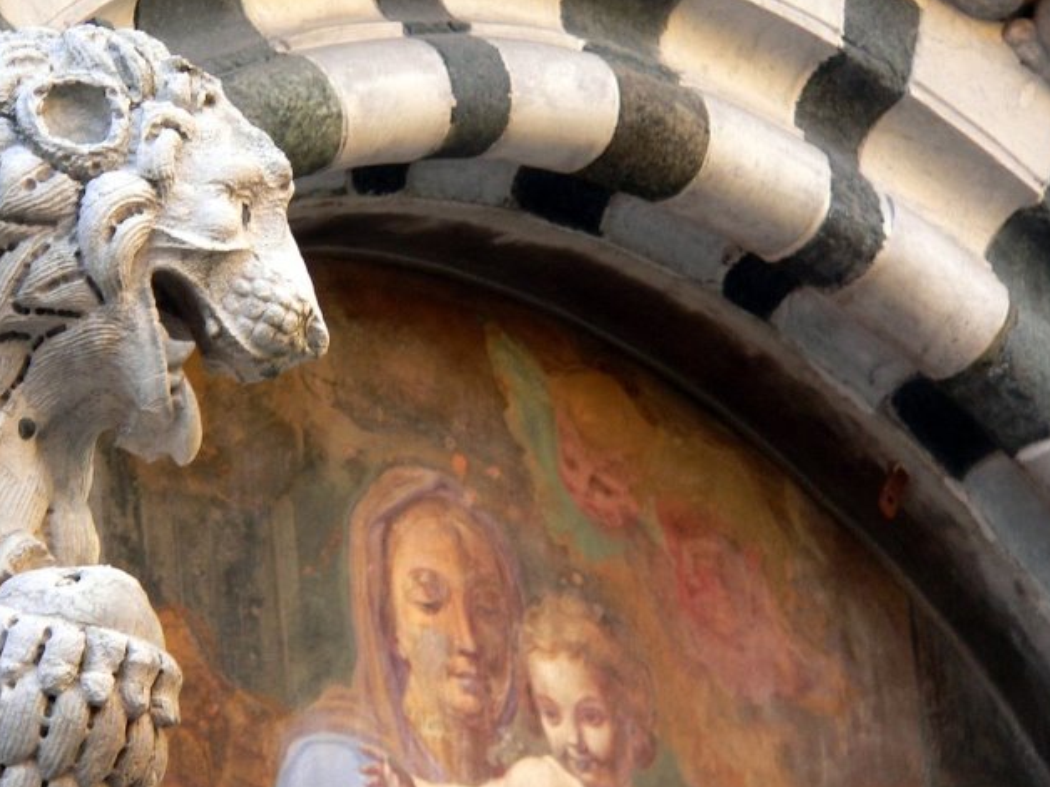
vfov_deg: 3.7
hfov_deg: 5.0
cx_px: 396
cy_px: 495
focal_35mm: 399
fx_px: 12103
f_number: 2.8
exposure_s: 1/80
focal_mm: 52.1
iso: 80
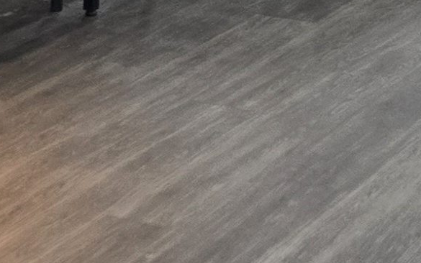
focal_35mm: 124
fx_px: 1423
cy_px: -307
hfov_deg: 15.3
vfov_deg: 9.7
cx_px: 660
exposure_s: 1/120
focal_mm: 5.4
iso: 125
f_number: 1.8
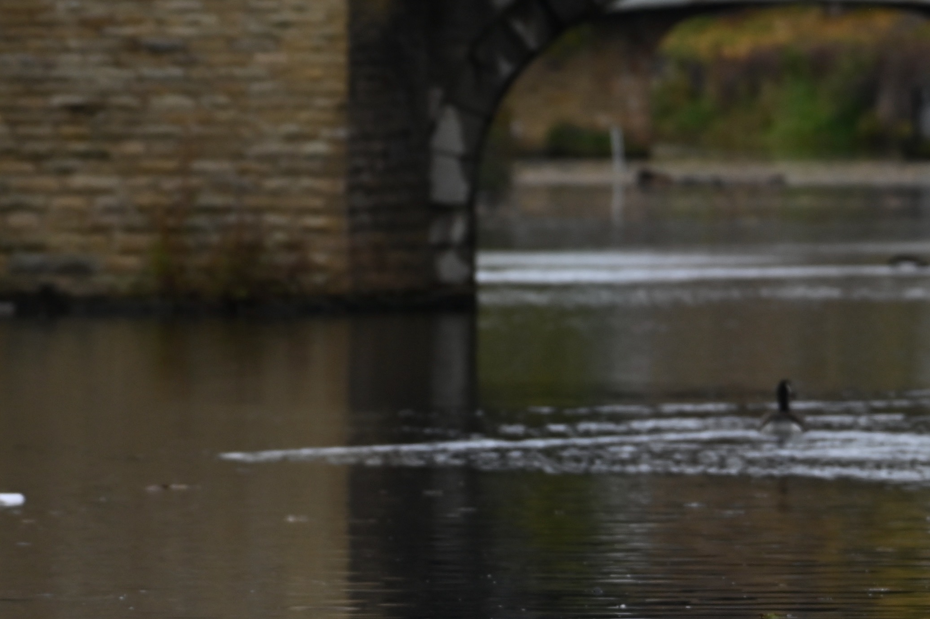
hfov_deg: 2.6
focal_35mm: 791
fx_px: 20423
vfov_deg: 1.7
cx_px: 814
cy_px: 723
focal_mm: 270
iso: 400
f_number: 5.6
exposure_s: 1/500
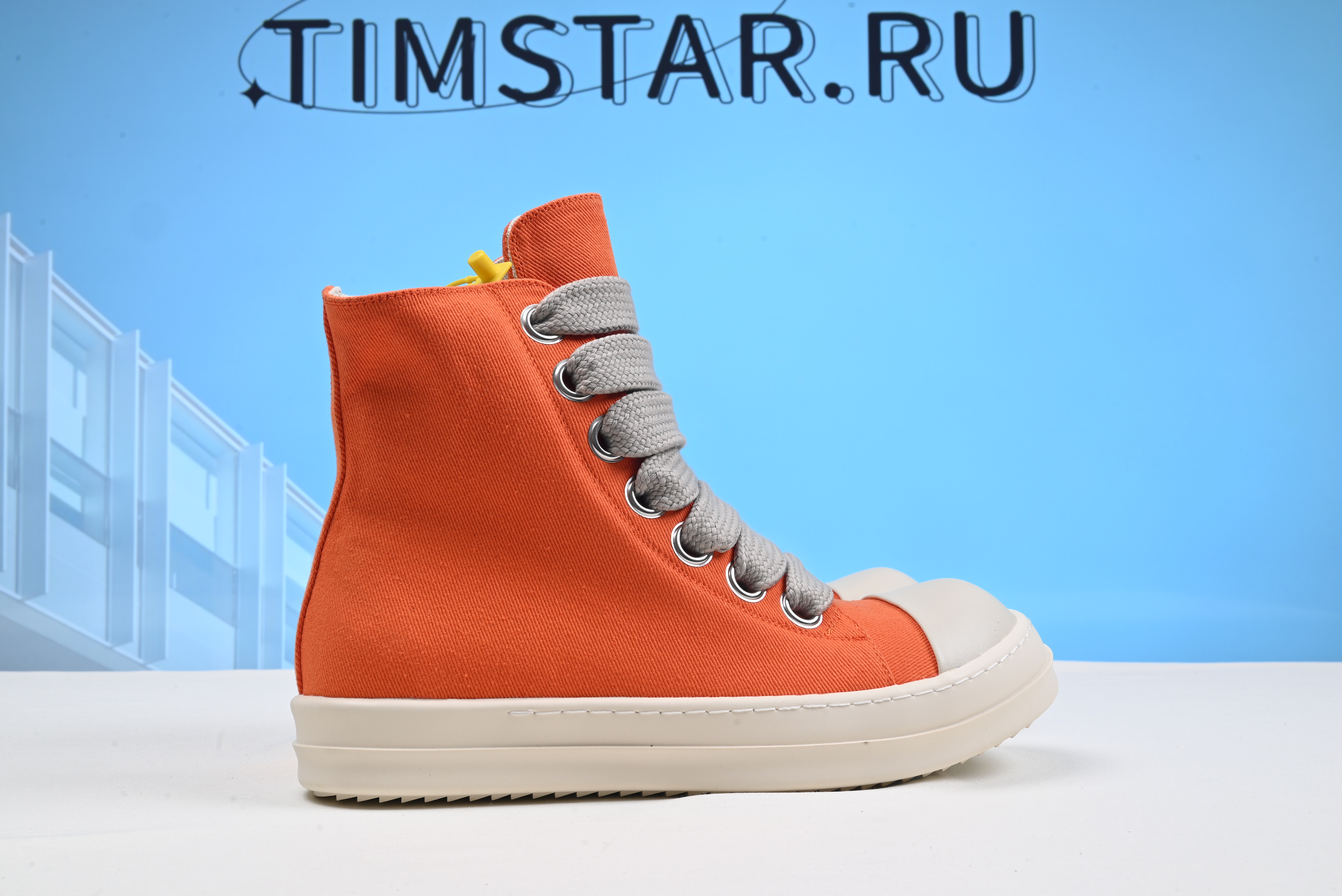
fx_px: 1492
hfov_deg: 48.4
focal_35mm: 40
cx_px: 671
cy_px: 448
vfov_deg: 33.4
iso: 100
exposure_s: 1/2.5
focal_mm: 40
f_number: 16
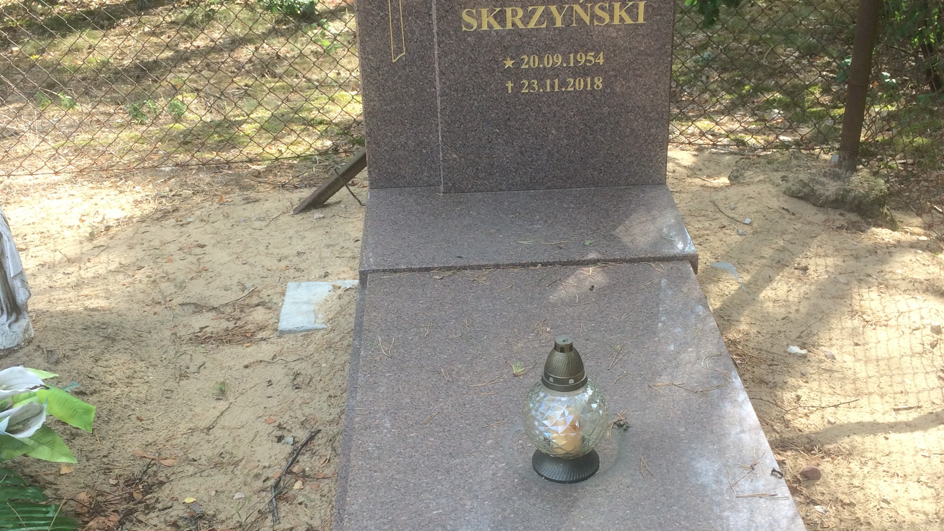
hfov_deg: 46.4
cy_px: 306
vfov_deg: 27.1
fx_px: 1101
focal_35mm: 44
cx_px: 477
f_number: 2.2
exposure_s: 1/252
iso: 32
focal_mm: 4.15
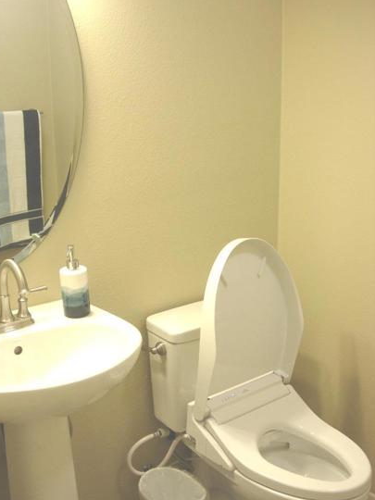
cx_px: 155
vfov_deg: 42.0
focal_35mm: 45
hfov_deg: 32.1
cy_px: 279
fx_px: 650
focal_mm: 7.8
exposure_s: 1/57
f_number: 2.8
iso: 64
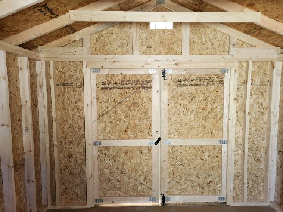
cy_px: 113
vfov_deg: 49.7
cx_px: 154
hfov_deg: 63.3
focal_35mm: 28
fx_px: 229
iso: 160
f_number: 1.8
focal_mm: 5.4
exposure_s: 1/60.2
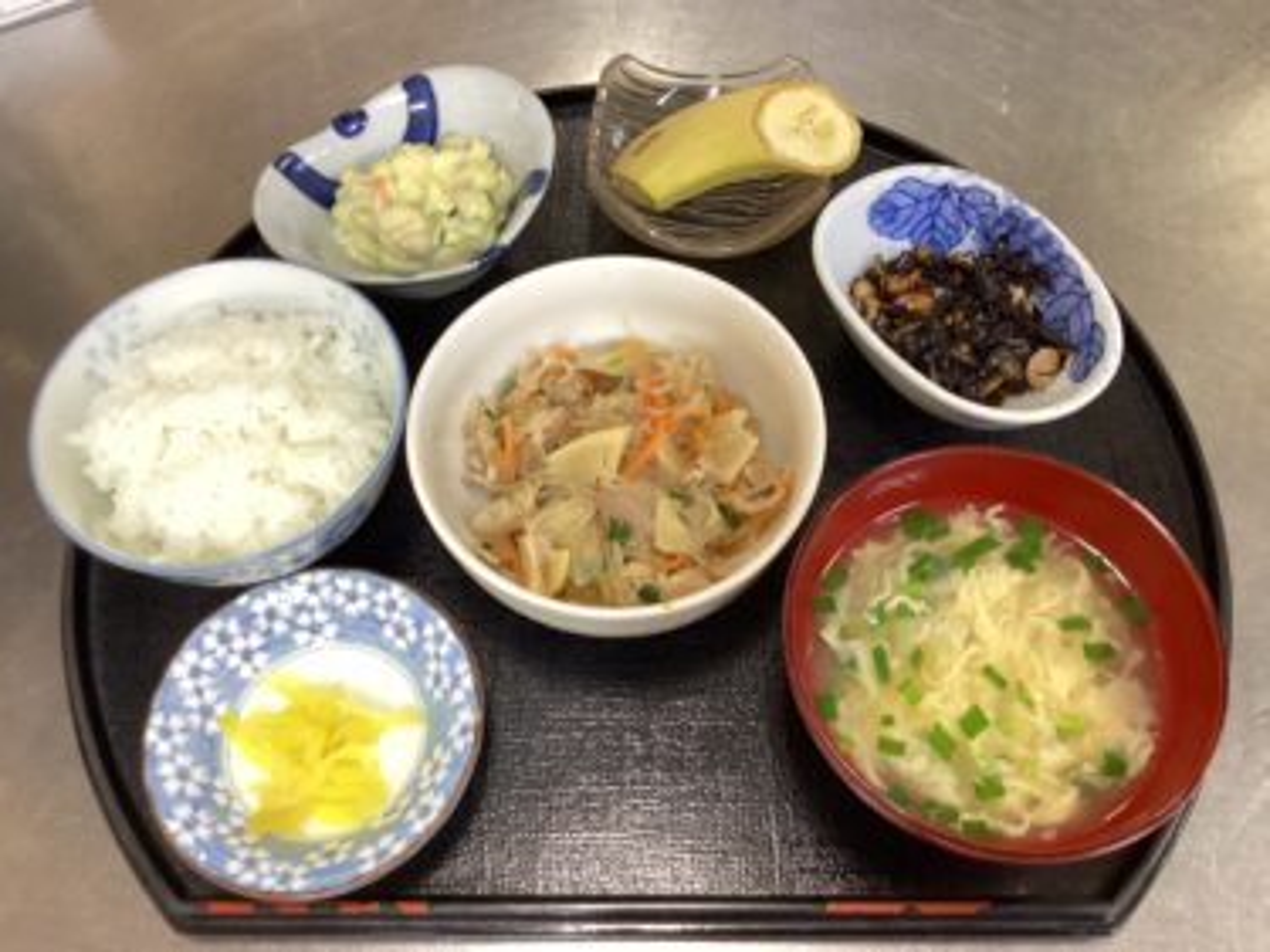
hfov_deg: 58.4
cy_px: 476
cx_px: 635
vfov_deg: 45.4
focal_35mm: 31
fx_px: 1137
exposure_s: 1/40
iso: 400
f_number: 2.4
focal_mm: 3.3
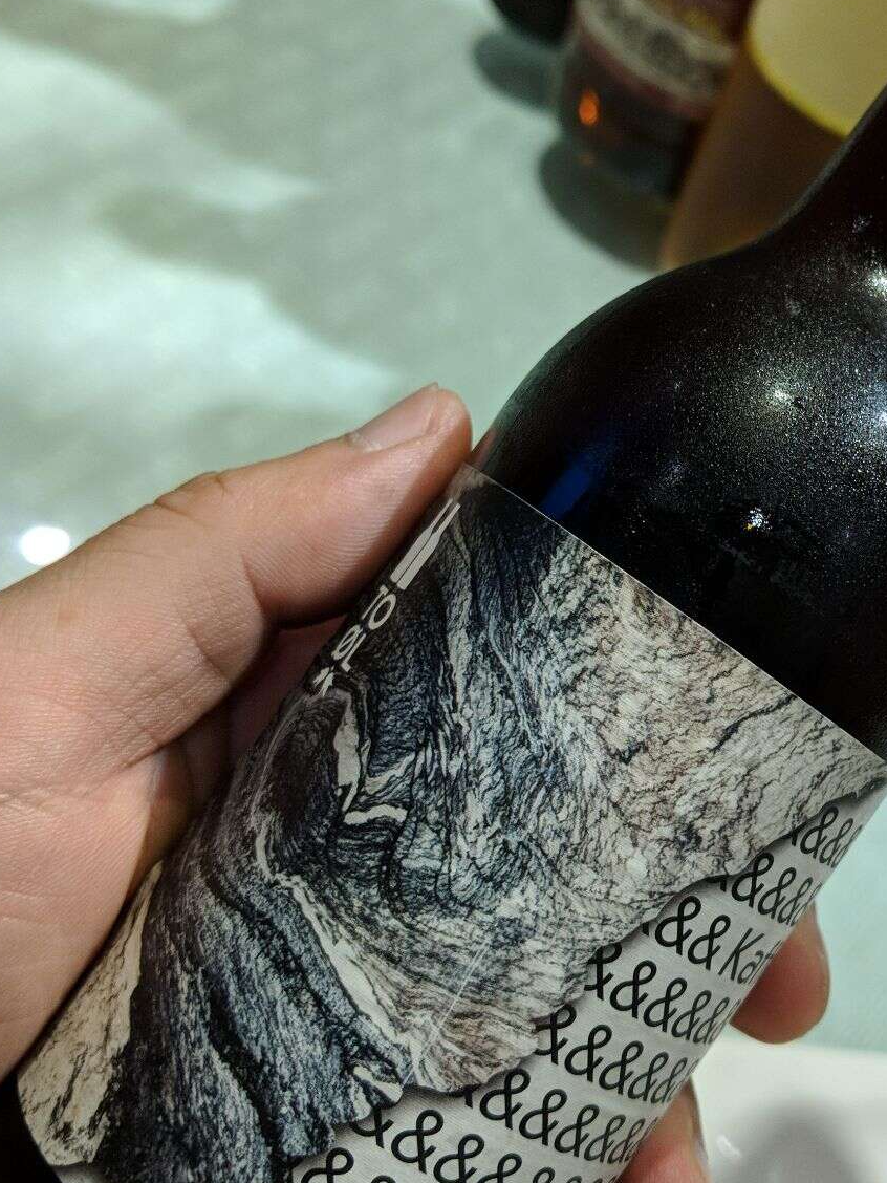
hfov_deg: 29.0
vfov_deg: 38.9
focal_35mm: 49
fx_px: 1674
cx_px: 707
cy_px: 537
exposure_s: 1/60
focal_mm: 4.44
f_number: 1.8
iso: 168
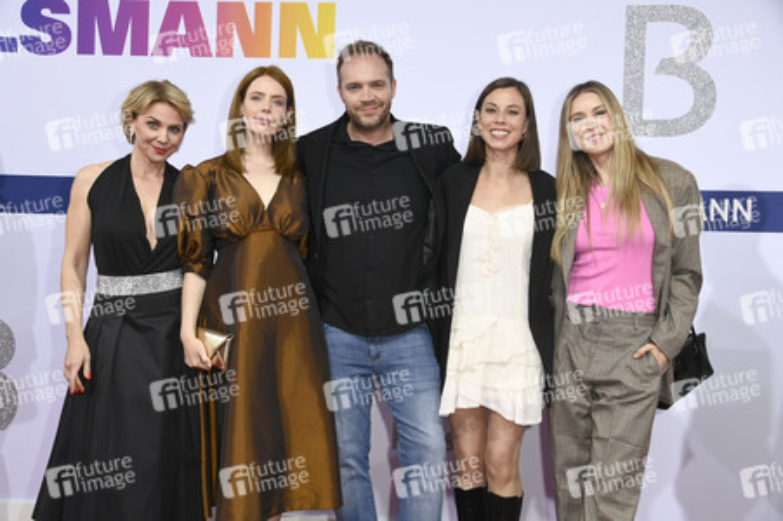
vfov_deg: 33.4
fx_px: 869
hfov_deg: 48.5
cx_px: 392
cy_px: 260
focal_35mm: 40
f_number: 5.6
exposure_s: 1/200
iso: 800
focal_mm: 40
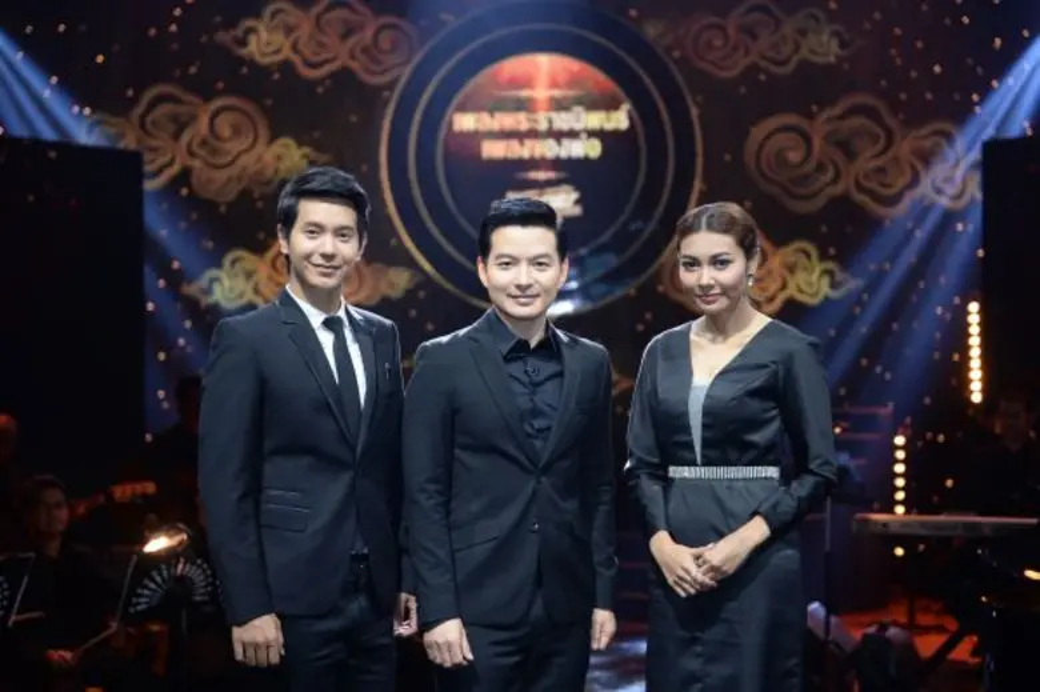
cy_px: 346
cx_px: 520
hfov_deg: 30.5
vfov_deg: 20.6
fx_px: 1905
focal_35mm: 66
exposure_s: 1/200
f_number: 3.2
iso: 1600
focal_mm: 66
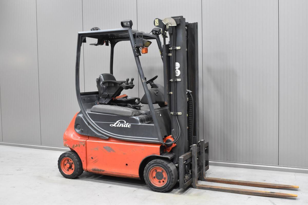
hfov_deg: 49.6
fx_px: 334
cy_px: 102
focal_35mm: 39
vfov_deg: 34.2
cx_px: 154
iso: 1600
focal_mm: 26
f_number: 5.6
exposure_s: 1/20
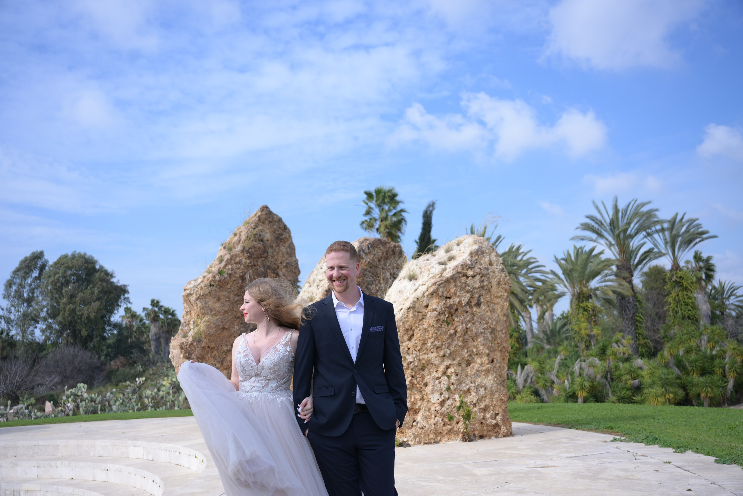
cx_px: 372
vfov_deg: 41.2
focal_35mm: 32
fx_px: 661
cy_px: 248
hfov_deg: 58.7
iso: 125
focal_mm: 32
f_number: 3.5
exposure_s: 1/1600
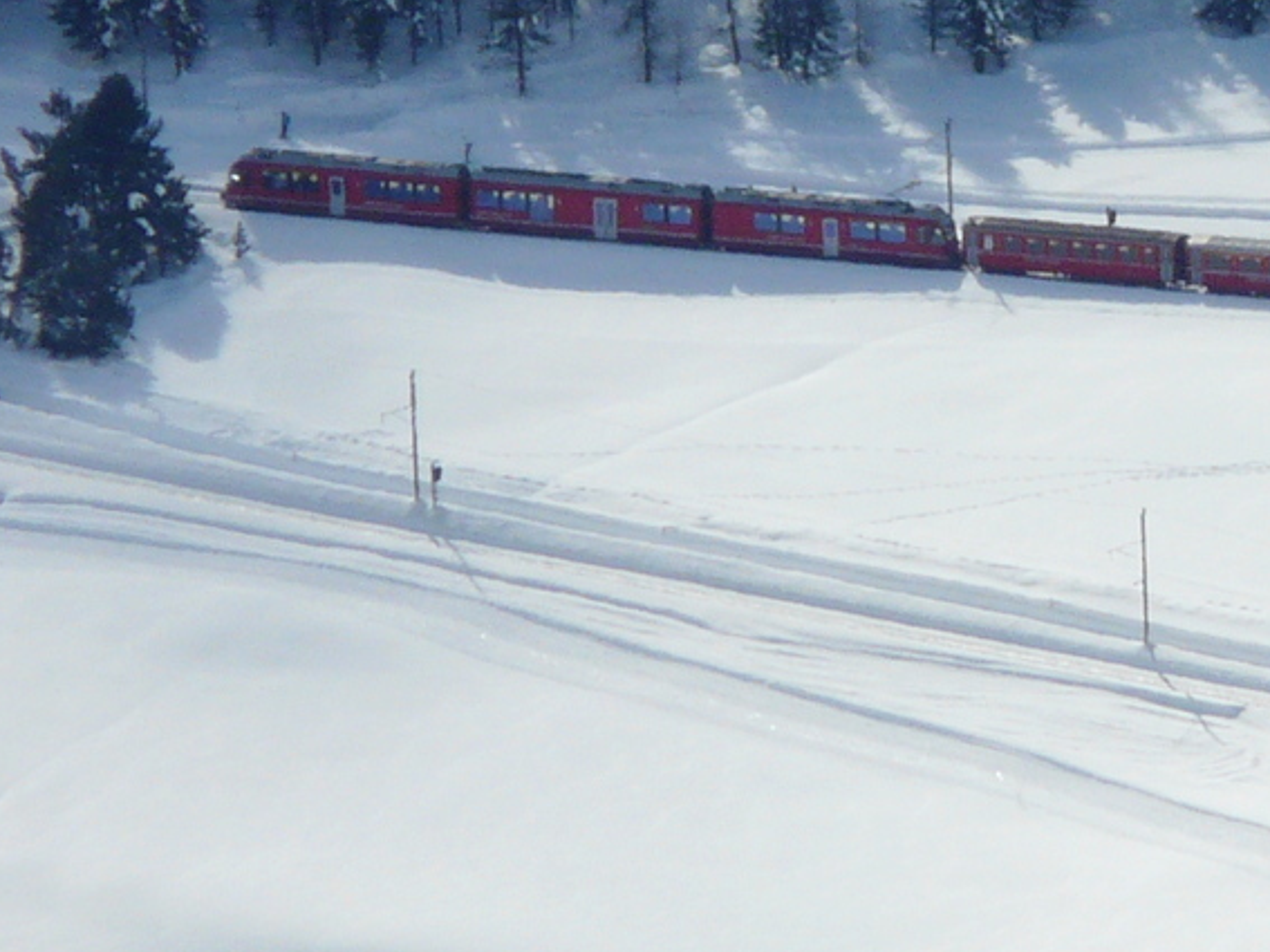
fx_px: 27364
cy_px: 159
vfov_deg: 2.0
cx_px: 1084
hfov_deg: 2.7
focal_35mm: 746
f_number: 8
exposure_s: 1/500
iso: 100
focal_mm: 69.4
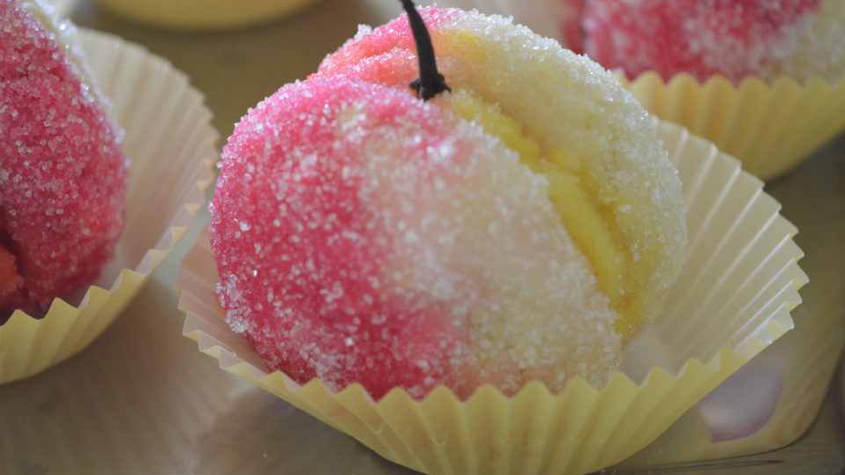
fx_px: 1939
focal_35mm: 87
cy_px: 204
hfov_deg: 24.6
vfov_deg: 14.0
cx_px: 422
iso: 800
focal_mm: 55
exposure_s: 1/60
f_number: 5.6
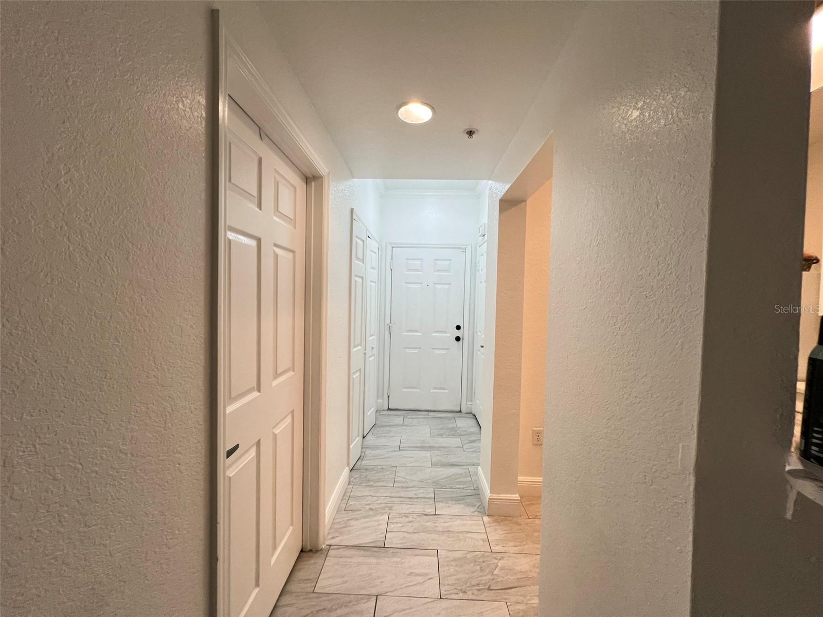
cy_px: 308
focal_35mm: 13
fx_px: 309
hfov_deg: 106.2
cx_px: 412
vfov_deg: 89.9
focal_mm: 1.57
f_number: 1.8
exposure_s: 1/120
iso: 200
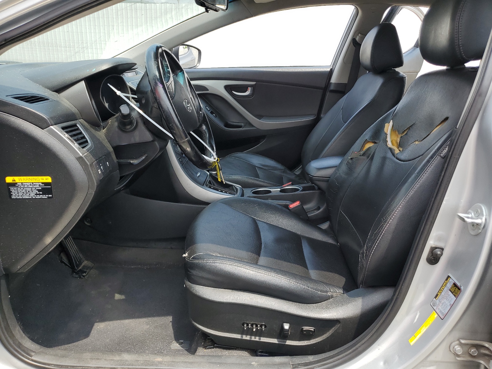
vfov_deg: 53.1
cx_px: 246
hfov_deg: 67.3
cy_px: 184
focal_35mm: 26
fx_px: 370
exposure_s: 1/1000
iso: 50
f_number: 1.5
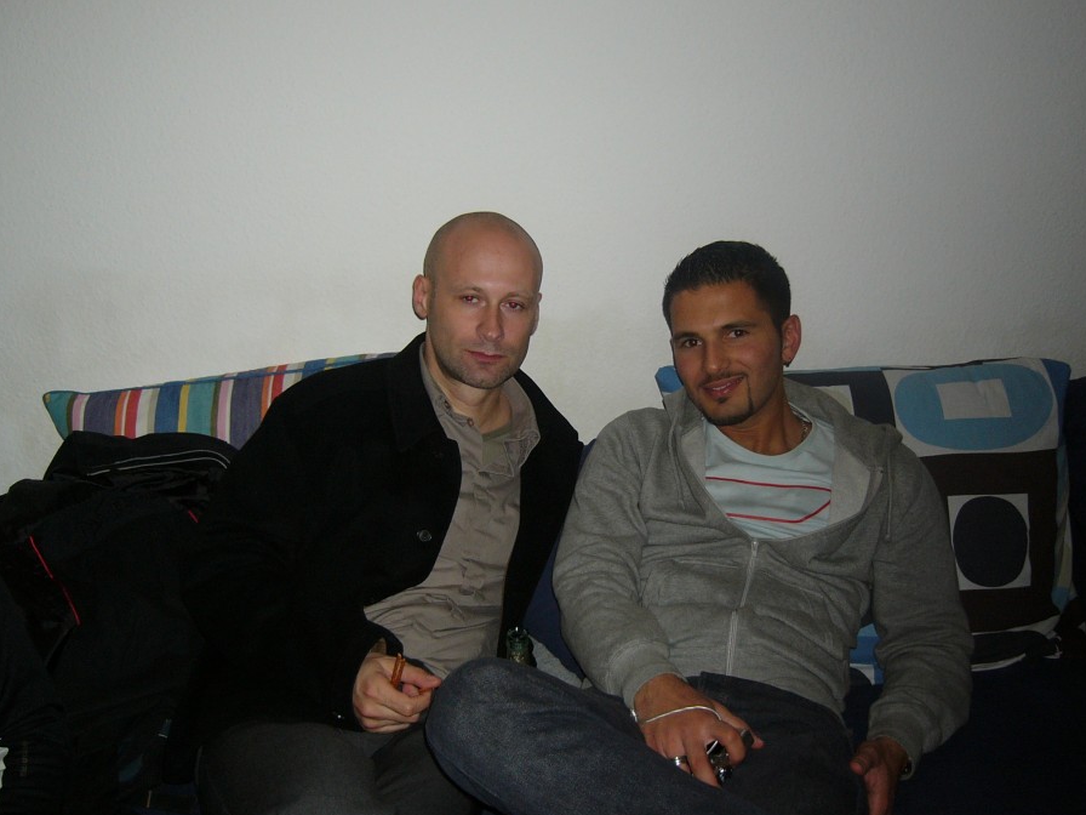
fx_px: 1255
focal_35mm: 40
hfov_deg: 46.8
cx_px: 538
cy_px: 406
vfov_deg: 36.0
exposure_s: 1/60
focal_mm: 5.8
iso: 100
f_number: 2.8
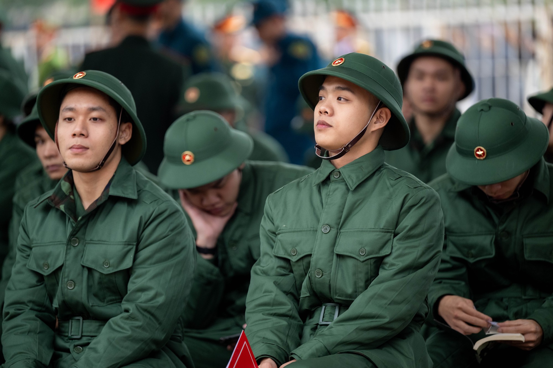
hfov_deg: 10.3
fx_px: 3072
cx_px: 276
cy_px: 184
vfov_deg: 6.9
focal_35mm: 200
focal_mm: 200
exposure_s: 1/320
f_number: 2.8
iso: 1600
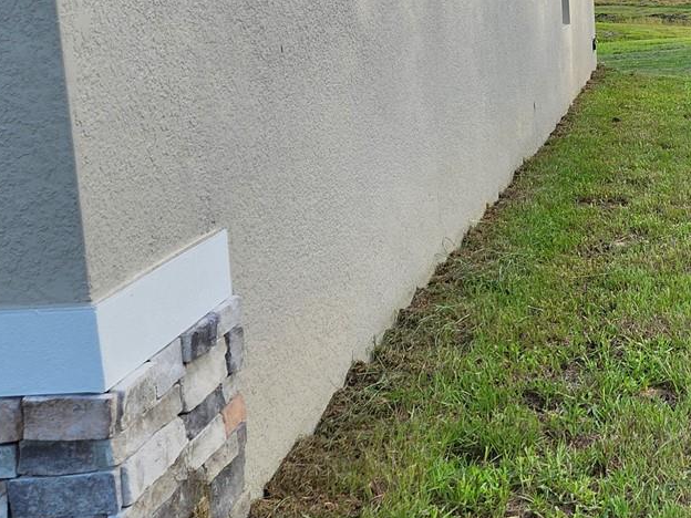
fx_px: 1178
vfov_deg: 24.6
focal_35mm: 59
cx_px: 729
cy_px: 147
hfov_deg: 29.9
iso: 20
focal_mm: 5.4
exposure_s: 1/396
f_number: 1.8
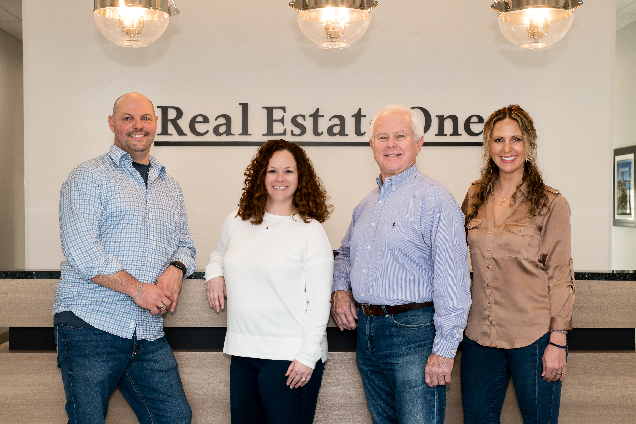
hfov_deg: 41.1
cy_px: 212
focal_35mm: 48
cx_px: 318
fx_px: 848
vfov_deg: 28.1
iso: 640
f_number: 6.3
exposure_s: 1/60
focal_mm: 48
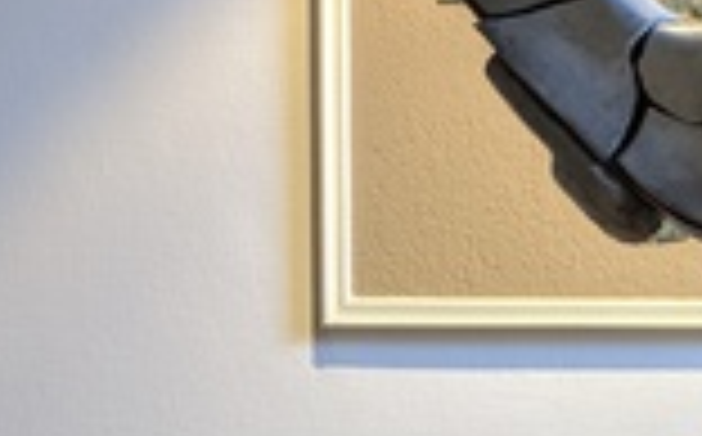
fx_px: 2197
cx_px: 479
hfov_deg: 18.1
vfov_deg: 11.0
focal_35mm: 115
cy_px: 582
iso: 410
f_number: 1.8
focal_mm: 4.44
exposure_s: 1/99.9
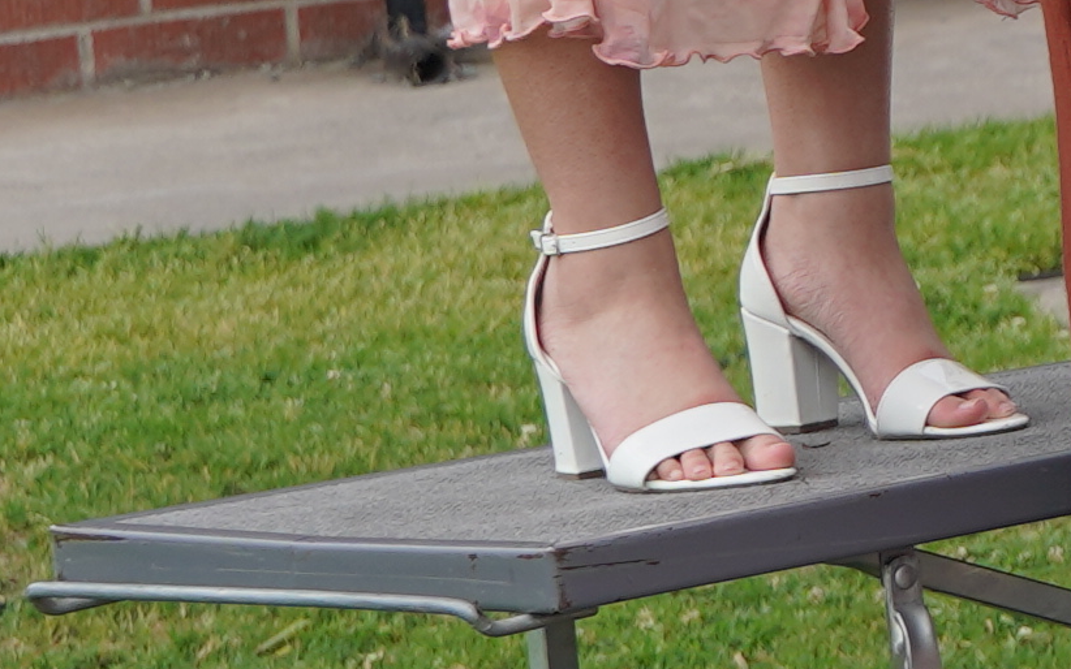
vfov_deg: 5.1
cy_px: -748
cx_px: 3620
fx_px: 7386
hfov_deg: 7.1
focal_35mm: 253
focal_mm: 34
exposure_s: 1/500
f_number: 4.5
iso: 100
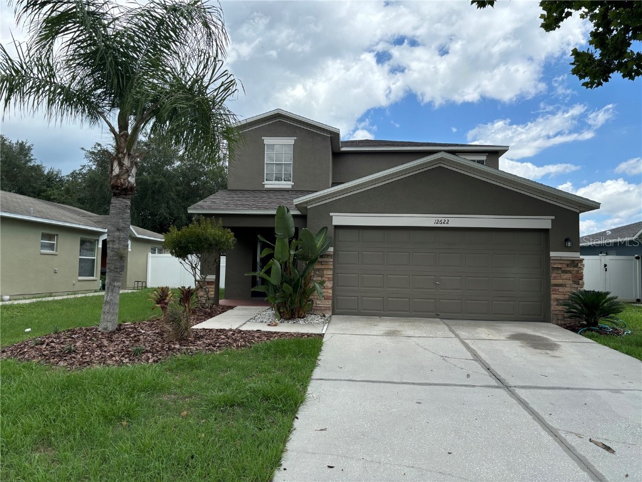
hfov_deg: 67.3
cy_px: 241
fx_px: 482
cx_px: 321
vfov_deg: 53.1
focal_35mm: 26
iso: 50
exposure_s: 1/2342
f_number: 1.6
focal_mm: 5.96
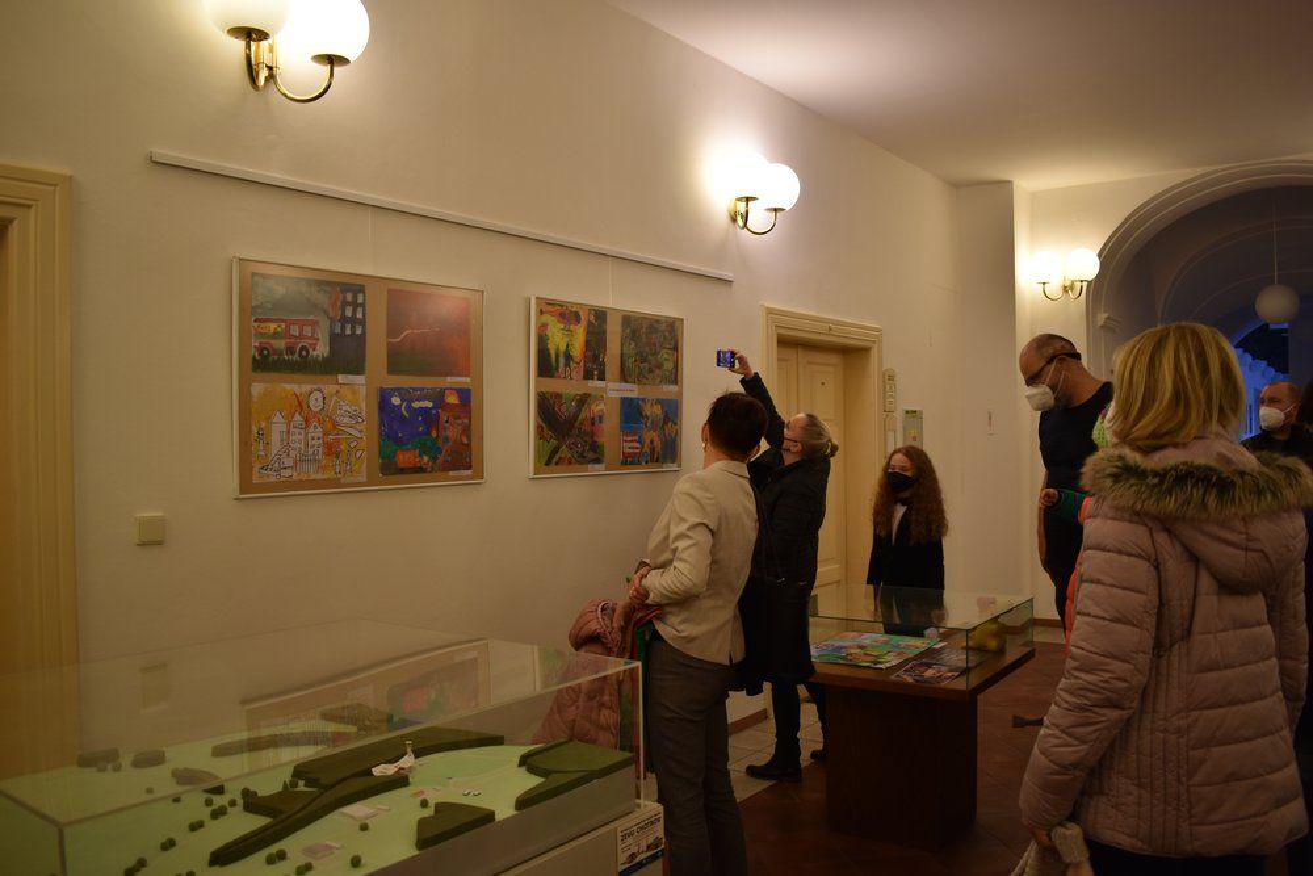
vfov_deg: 47.9
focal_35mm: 27
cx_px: 656
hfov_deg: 67.4
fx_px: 985
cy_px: 438
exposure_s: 1/30
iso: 250
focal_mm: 18
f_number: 3.5
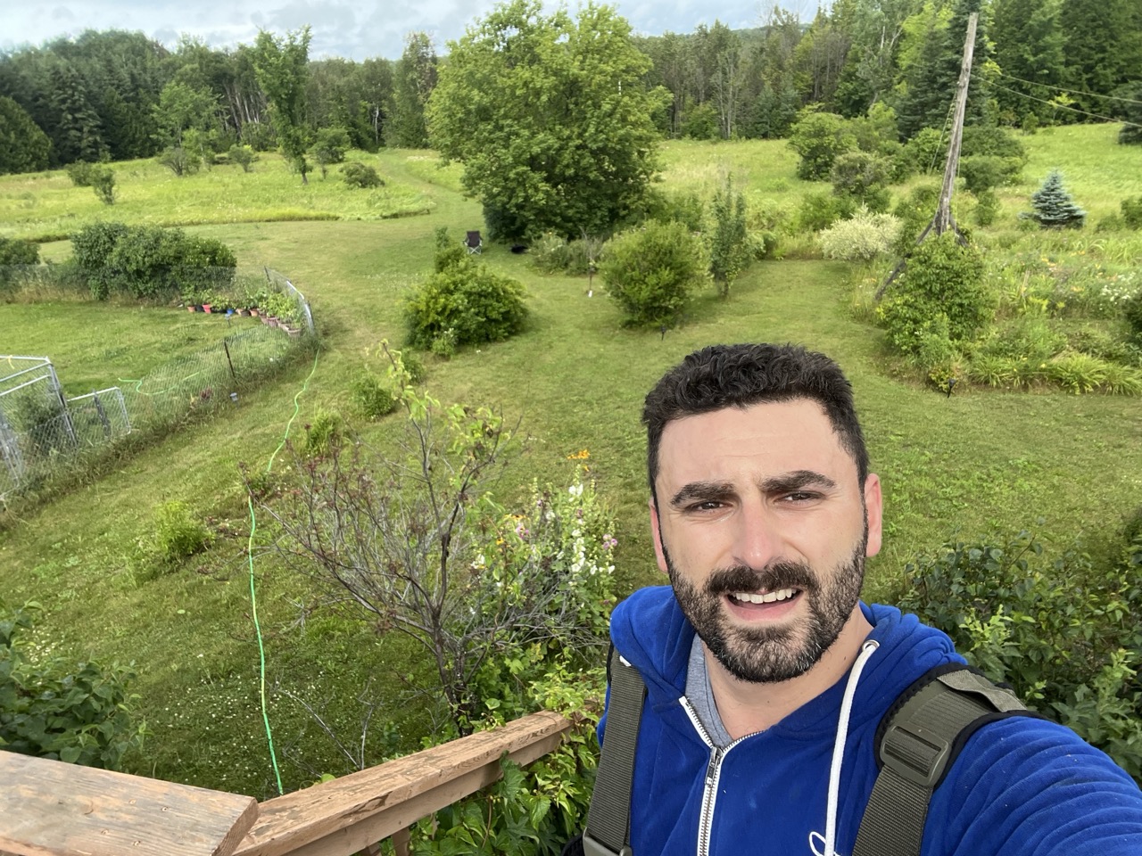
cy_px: 428
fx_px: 759
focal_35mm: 23
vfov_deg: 58.9
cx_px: 571
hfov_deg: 73.9
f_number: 2.2
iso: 32
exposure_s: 1/429
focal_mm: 2.71
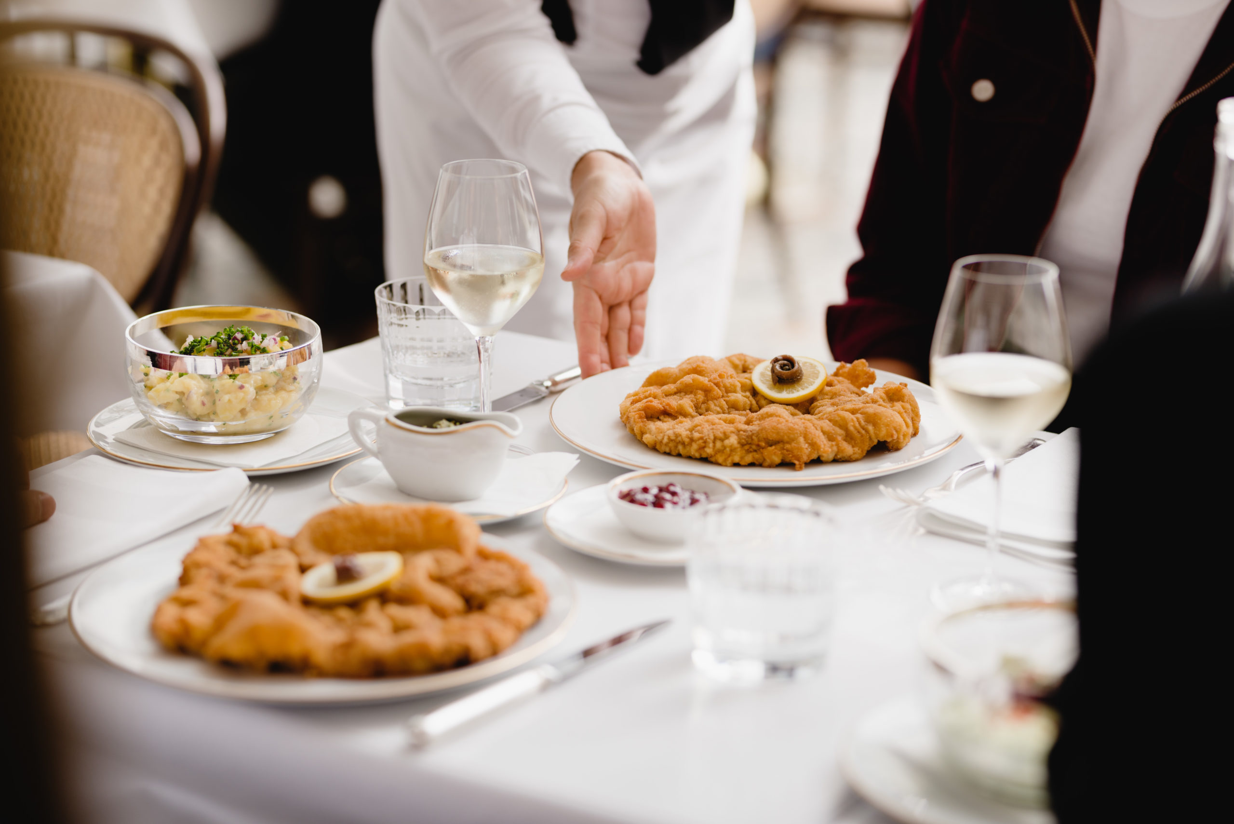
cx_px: 617
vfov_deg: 16.1
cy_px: 412
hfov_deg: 23.9
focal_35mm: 85
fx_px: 2915
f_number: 2.2
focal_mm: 85
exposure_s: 1/250
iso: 100
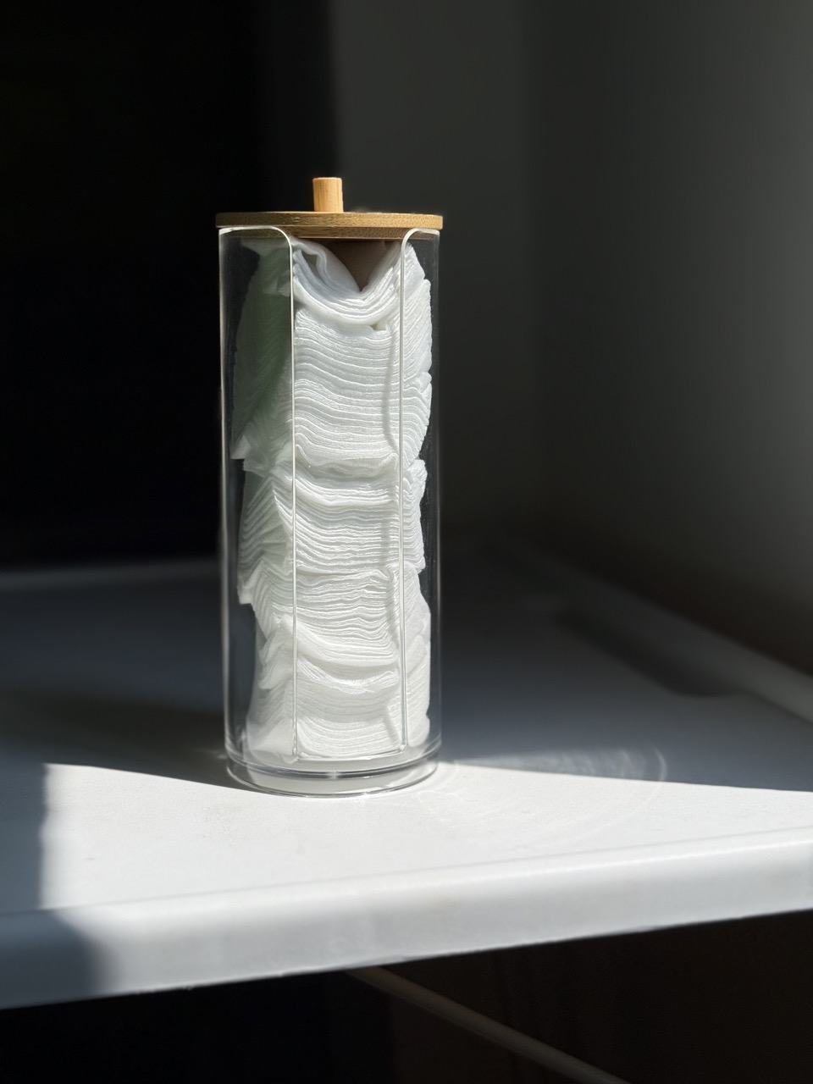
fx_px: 1503
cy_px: 542
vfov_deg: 39.7
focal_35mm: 48
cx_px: 406
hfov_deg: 30.3
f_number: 1.78
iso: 80
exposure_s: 1/11364
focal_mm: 6.76
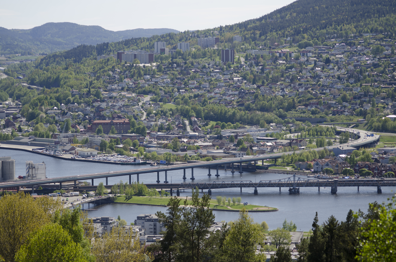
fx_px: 1482
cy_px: 131
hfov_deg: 15.2
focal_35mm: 135
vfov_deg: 10.1
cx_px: 198
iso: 100
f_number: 4
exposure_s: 1/800
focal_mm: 90
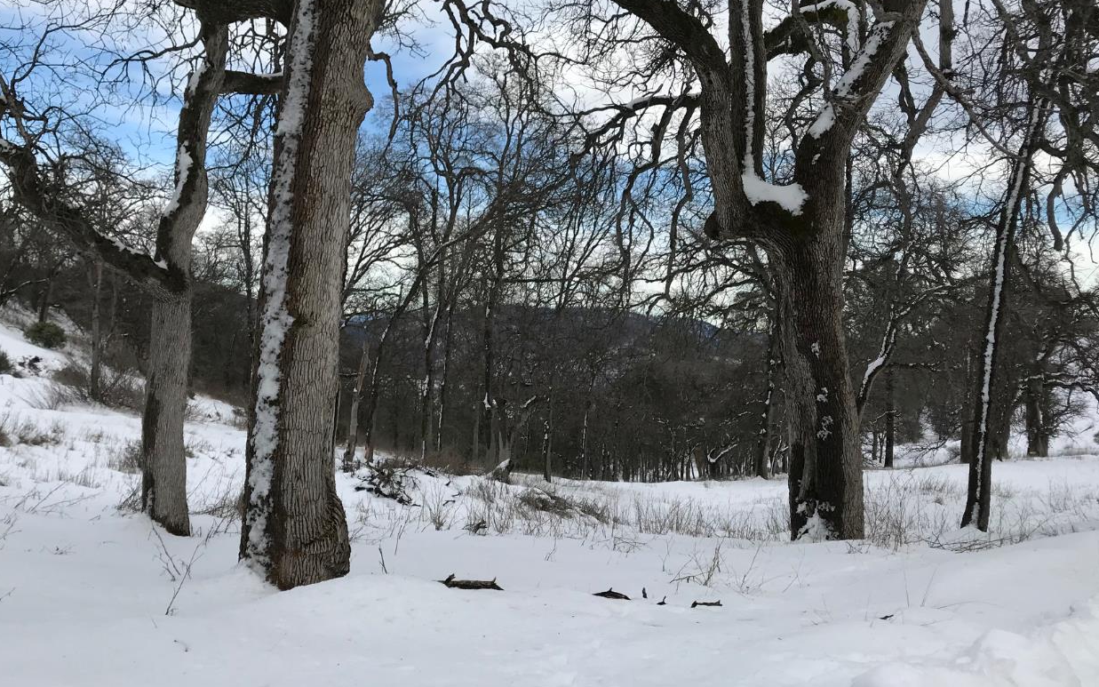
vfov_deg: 35.2
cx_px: 505
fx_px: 1078
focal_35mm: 36
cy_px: 407
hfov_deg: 53.9
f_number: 1.8
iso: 20
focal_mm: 3.99
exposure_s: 1/1389
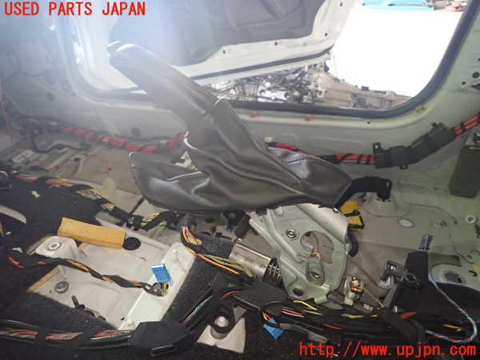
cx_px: 240
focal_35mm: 25
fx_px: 347
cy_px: 180
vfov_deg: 54.9
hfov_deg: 69.4
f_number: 2
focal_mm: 4.5
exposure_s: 1/30
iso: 500
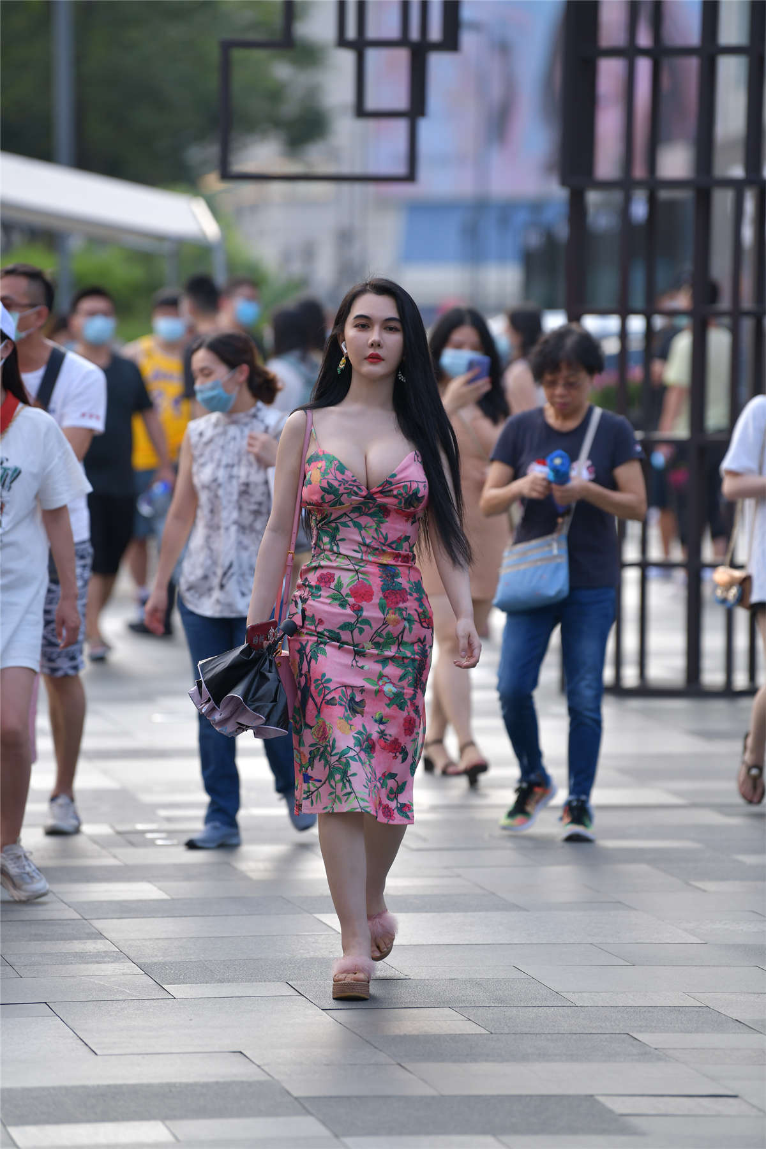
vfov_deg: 10.3
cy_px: 574
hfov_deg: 6.9
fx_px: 6383
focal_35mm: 200
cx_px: 383
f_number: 3.5
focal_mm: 200
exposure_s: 1/640
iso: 250
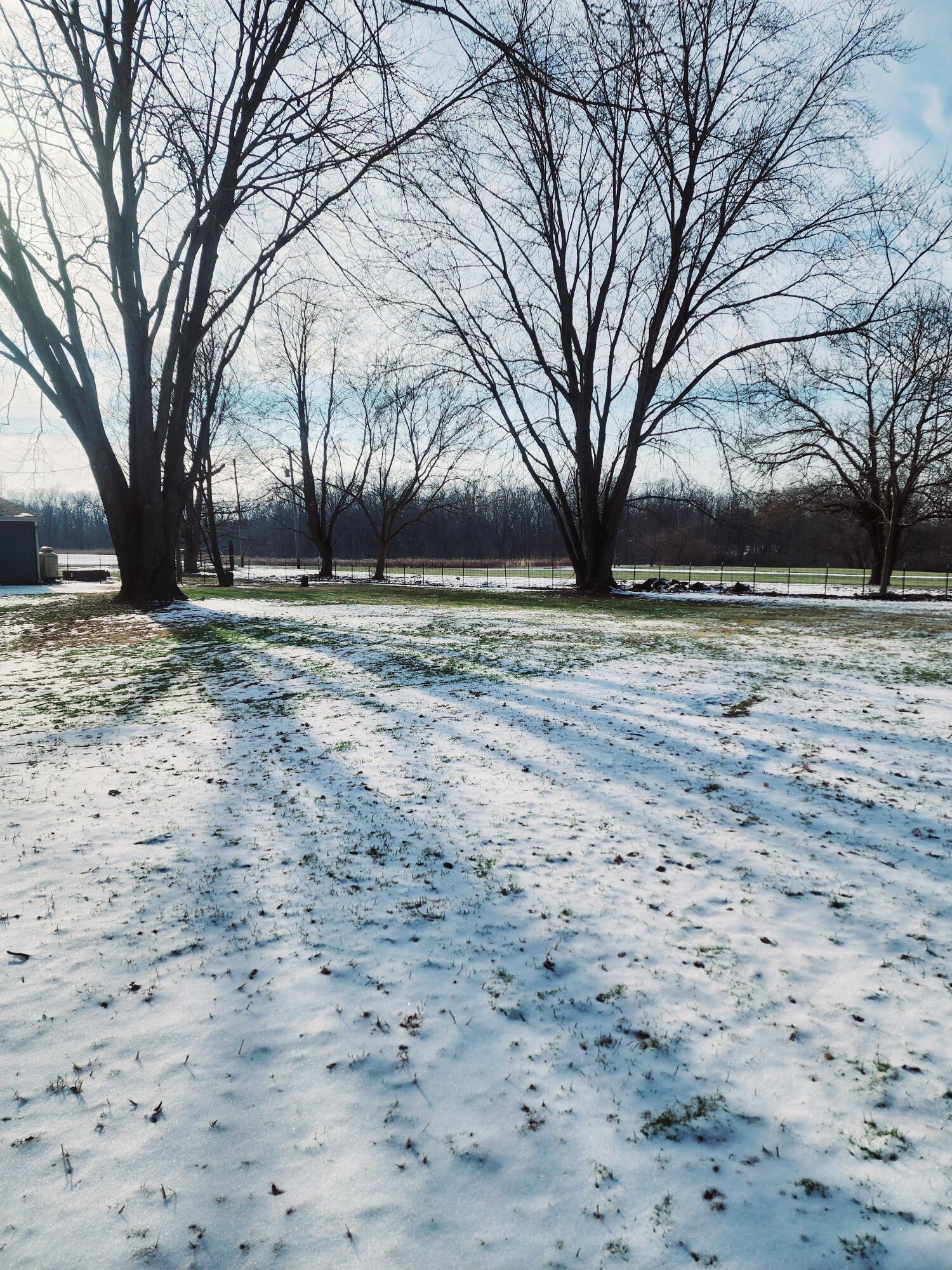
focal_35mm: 23
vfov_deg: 73.9
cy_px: 635
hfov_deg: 58.9
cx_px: 476
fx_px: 843
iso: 12
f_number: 1.8
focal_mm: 6.4
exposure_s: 1/2000
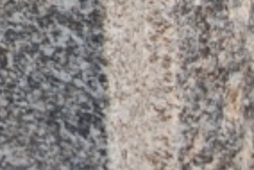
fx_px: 4192
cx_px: -431
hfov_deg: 3.4
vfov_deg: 2.3
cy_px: -412
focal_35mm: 594
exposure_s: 1/160
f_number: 6.3
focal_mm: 55
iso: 200
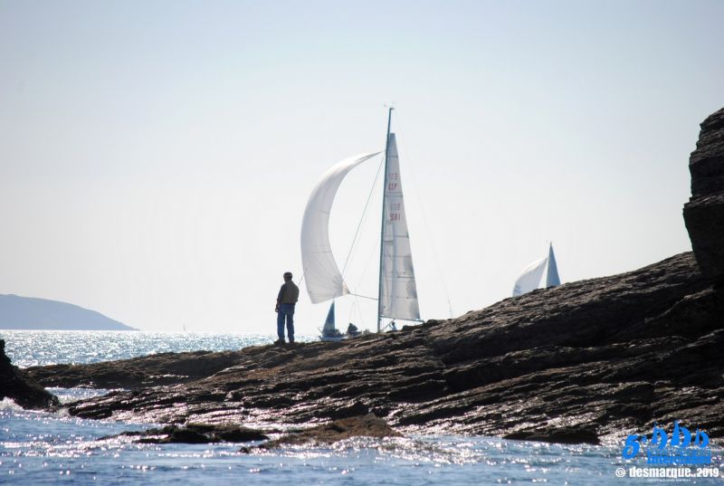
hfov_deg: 9.4
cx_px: 362
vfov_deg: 6.3
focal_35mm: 218
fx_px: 4383
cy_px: 243
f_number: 5
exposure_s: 1/1600
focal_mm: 145
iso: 200
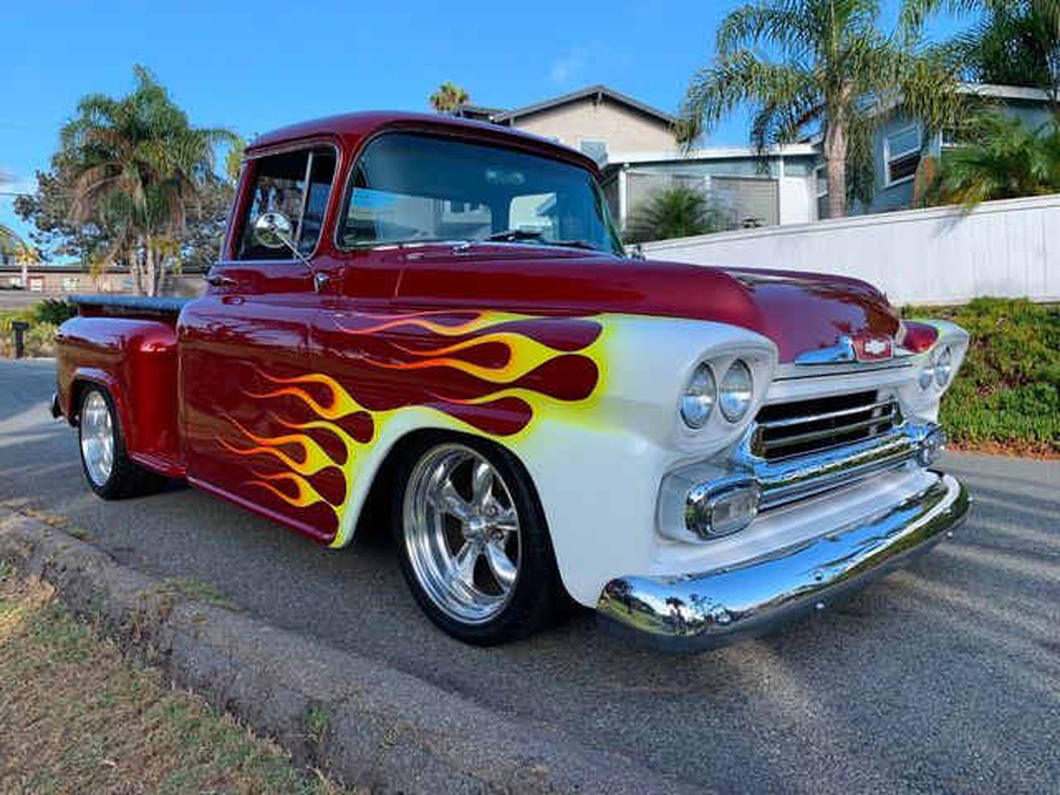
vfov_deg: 53.1
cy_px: 398
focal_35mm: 26
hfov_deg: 67.3
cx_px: 530
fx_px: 796
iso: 25
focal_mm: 4.25
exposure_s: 1/771
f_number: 1.8
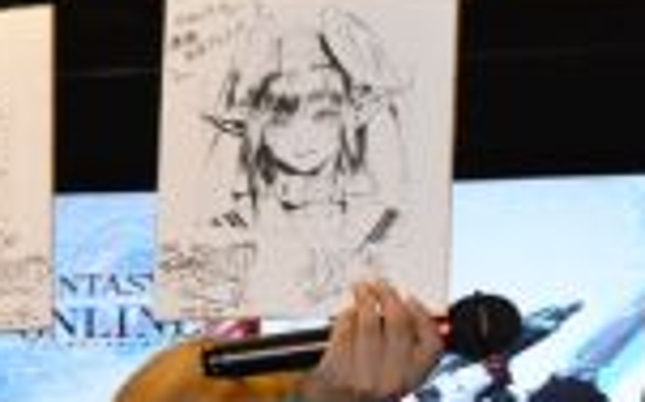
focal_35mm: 239
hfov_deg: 8.8
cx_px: 589
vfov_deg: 5.4
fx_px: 4197
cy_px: 532
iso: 3200
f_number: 4.5
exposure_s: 1/60
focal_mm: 46
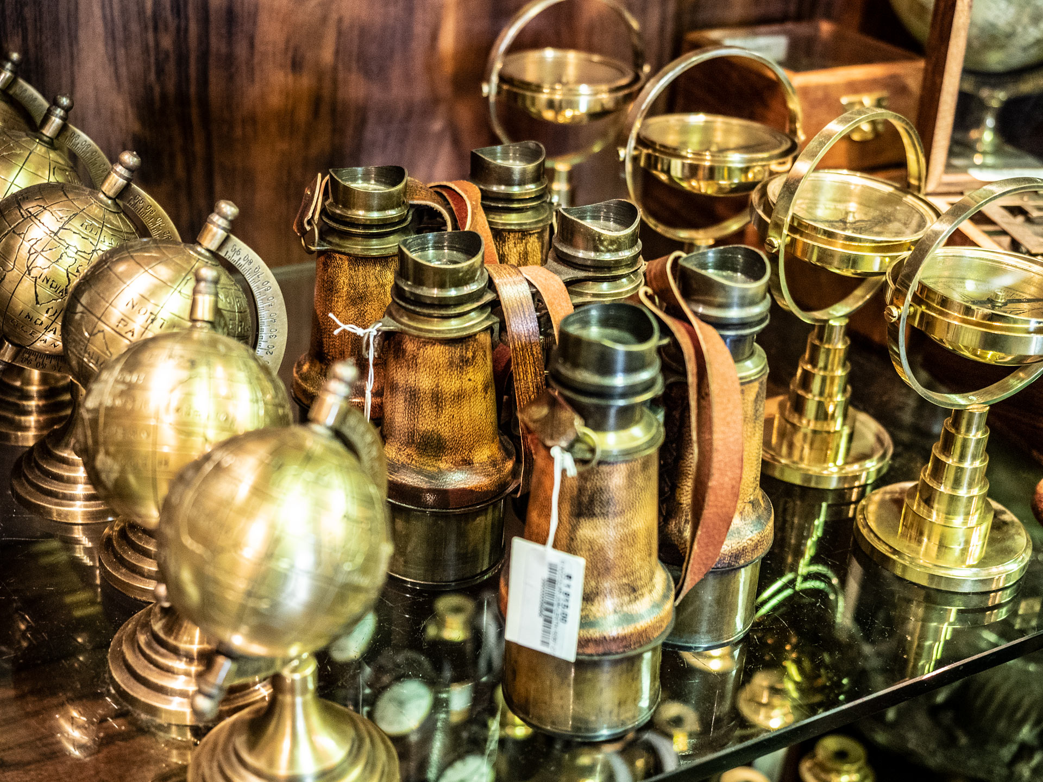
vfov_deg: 29.1
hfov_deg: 38.2
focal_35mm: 50
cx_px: 522
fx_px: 1507
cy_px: 391
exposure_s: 1/30
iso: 1600
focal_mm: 25
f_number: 2.8
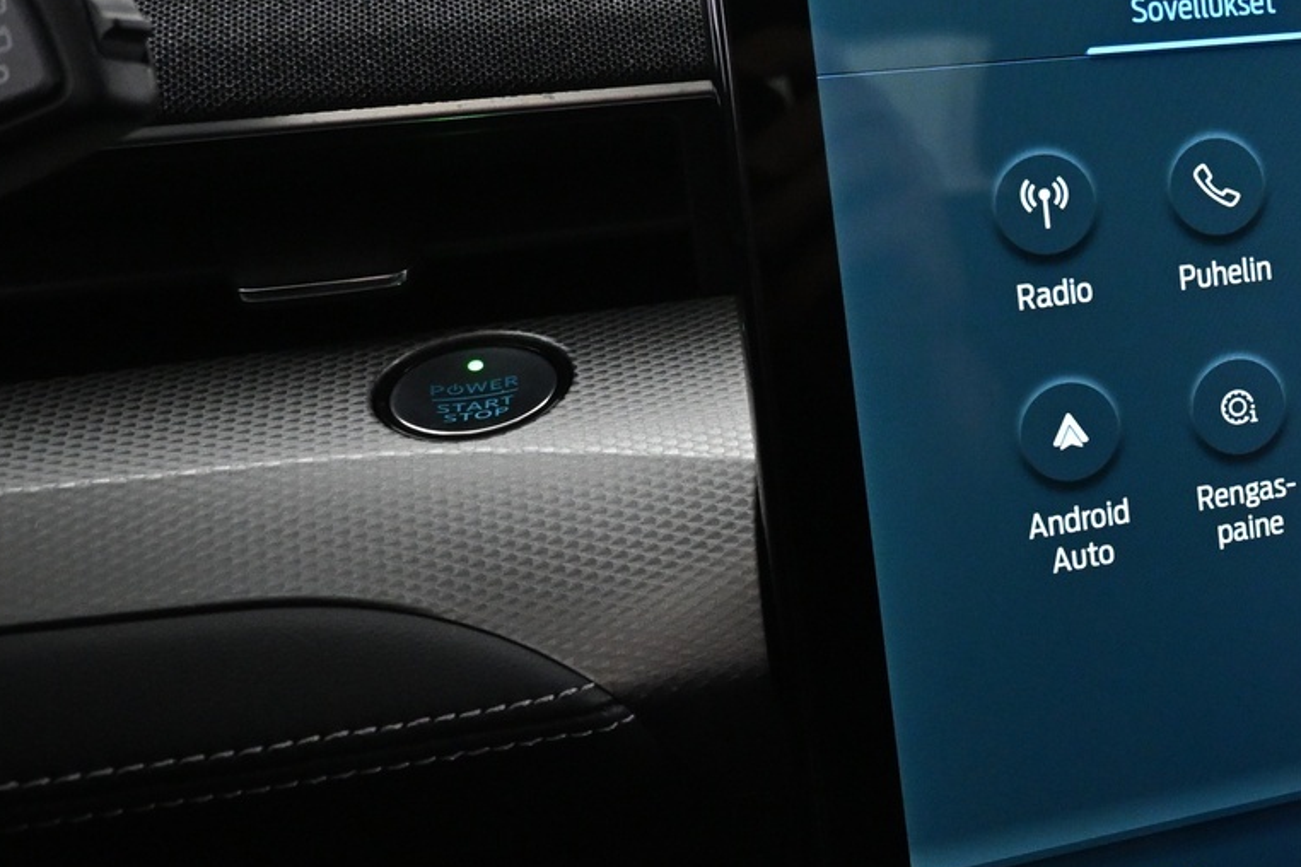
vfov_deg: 26.4
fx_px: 1843
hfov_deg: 34.6
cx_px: 1361
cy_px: 305
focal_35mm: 51
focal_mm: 16
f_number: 4
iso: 2800
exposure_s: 1/30
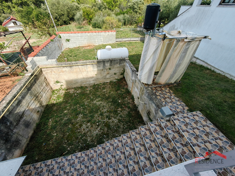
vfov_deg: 89.9
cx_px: 118
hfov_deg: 106.2
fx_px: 88
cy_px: 88
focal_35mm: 13
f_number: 2.2
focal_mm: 1.76
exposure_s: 1/1209
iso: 50
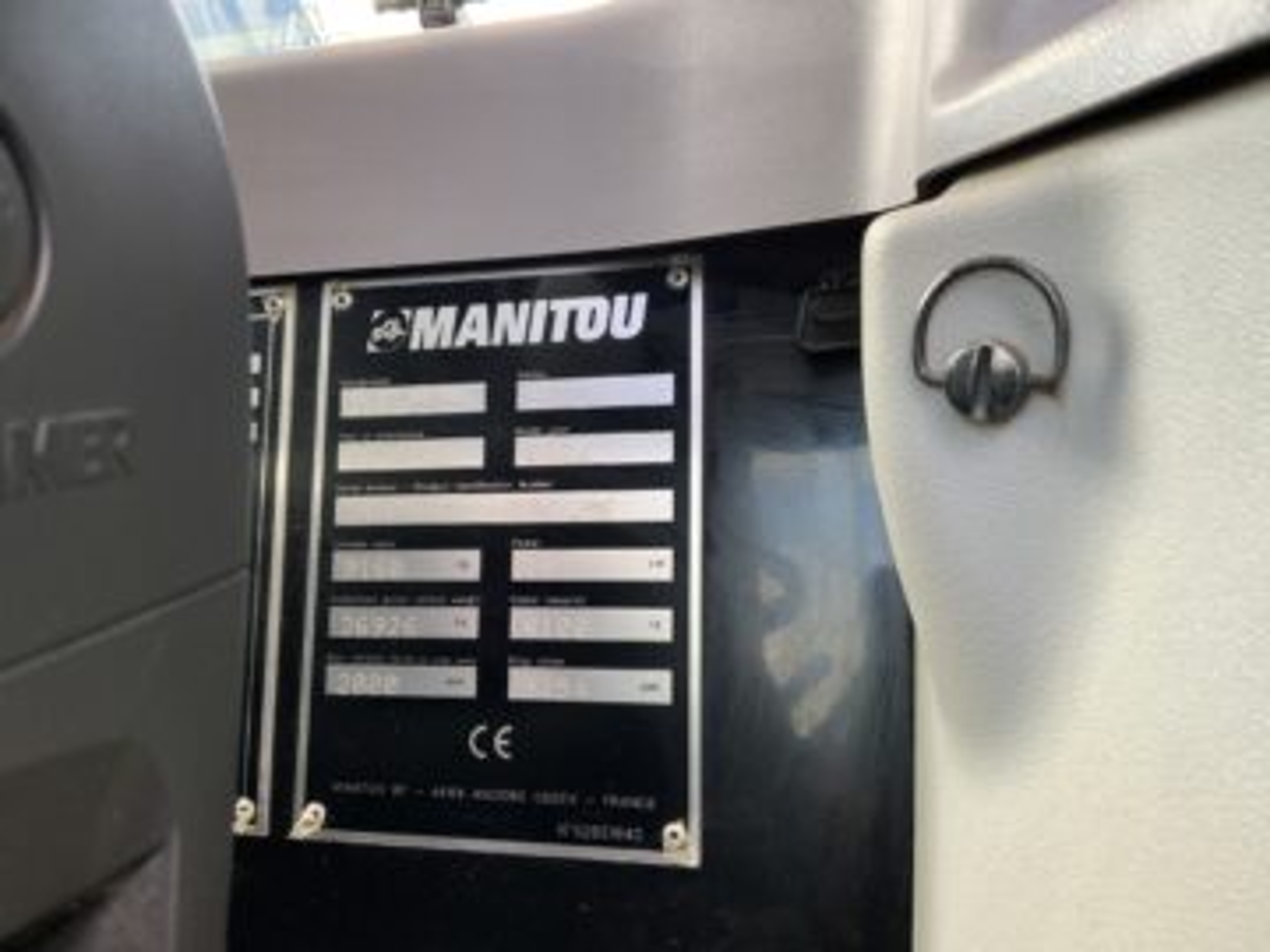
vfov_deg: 48.2
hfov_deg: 61.7
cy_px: 476
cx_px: 635
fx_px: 1064
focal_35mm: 29
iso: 50
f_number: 1.8
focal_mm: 3
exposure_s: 1/122
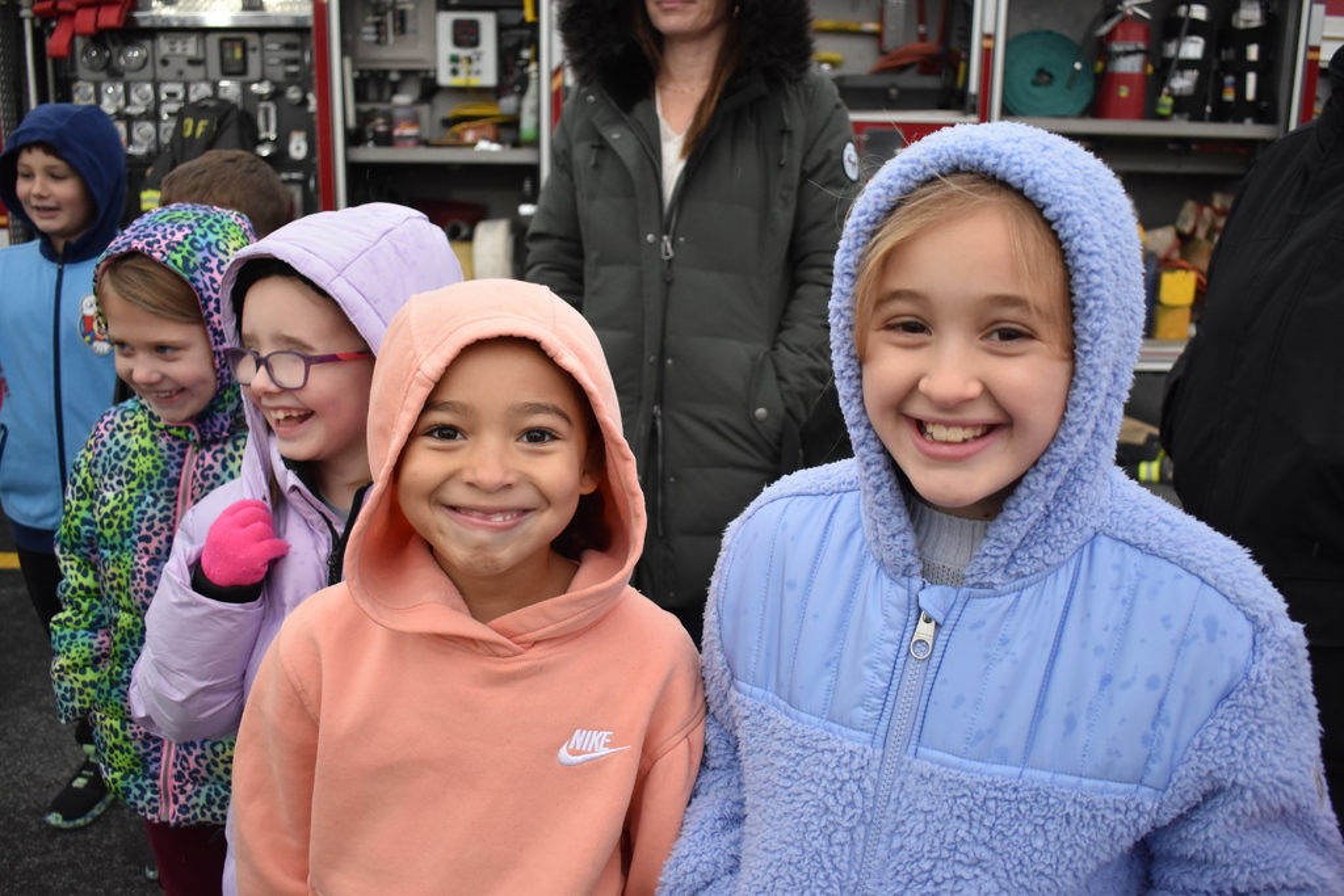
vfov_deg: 40.0
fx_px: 1232
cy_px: 448
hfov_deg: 57.2
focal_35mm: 33
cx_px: 672
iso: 1250
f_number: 3.8
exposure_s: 1/500
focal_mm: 22
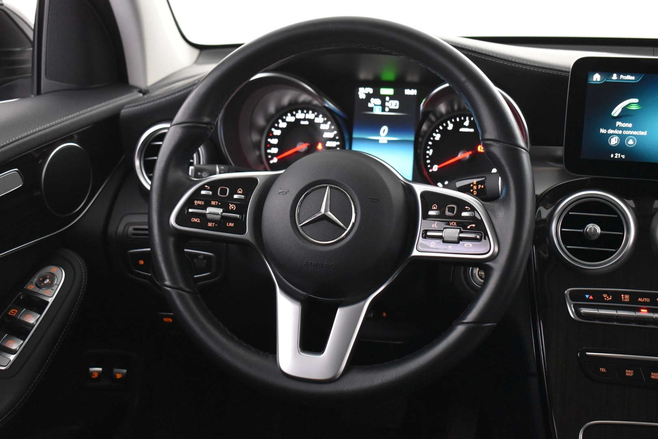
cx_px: 329
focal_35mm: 44
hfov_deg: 45.0
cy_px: 220
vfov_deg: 30.8
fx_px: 795
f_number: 4.2
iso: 3200
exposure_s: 1/20
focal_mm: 29
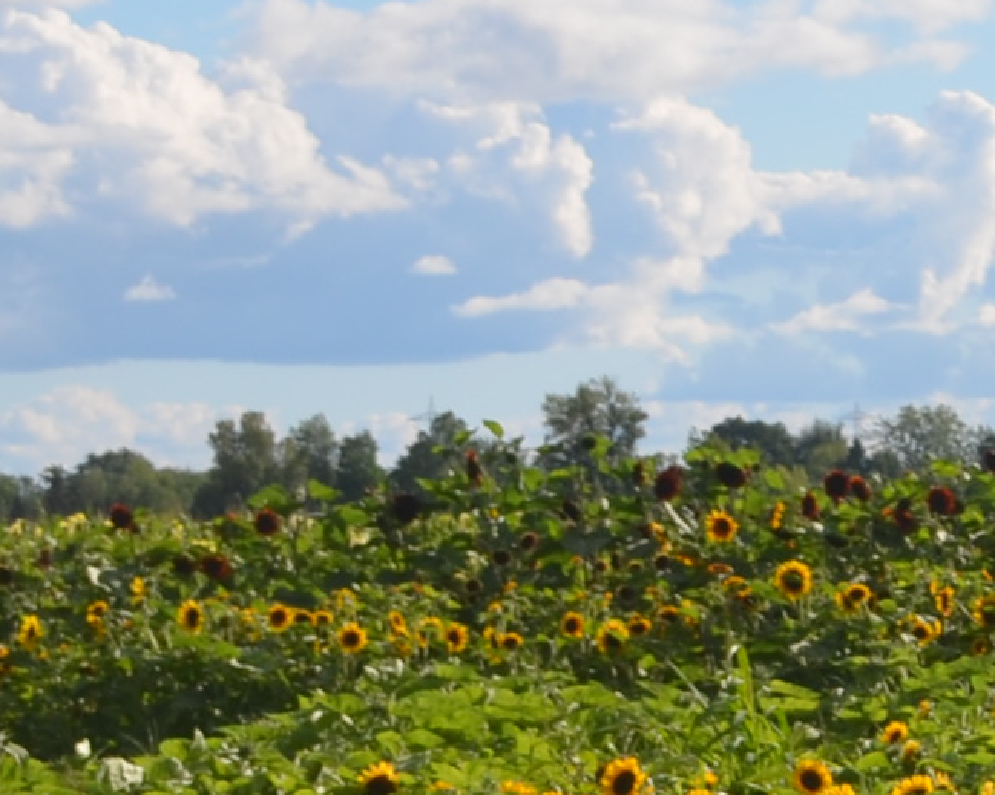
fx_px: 7538
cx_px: 2251
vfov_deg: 6.0
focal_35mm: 256
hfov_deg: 7.2
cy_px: 988
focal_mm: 32
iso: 110
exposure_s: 1/250
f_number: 8
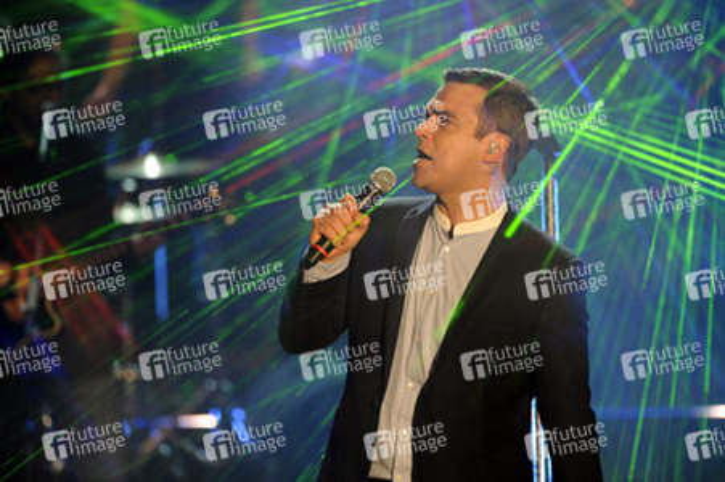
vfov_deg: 3.8
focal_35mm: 360
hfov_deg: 5.7
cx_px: 362
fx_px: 7244
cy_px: 241
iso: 2000
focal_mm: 360
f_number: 5
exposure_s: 1/125
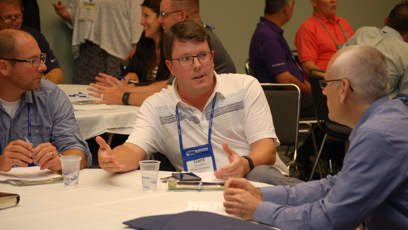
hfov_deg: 17.0
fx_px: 1363
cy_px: 121
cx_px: 204
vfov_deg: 9.6
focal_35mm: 126
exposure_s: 1/60
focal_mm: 80
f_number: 4.5
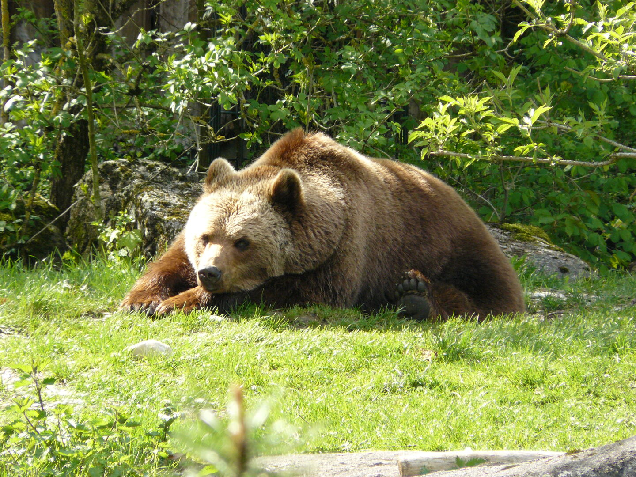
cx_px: 318
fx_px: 7937
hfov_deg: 4.6
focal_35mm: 432
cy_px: 238
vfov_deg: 3.4
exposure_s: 1/125
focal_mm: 72
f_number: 6.3
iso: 200
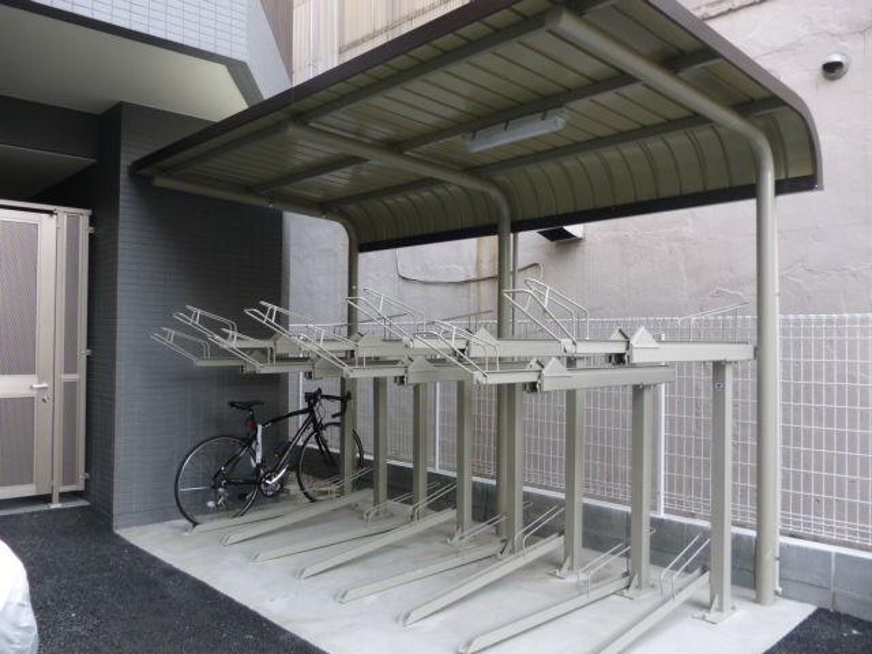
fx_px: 705
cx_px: 436
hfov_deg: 63.4
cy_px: 327
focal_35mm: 28
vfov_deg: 49.7
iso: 100
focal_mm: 5
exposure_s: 1/60
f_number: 3.1
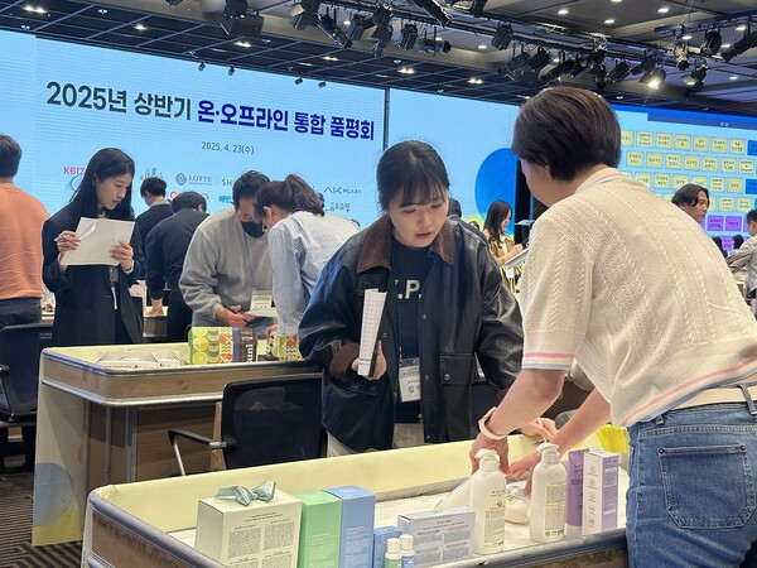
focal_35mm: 48
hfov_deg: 39.7
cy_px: 284
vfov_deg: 30.3
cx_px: 378
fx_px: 1050
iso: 160
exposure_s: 1/60
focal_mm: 6.86
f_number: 1.78
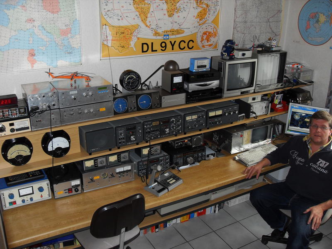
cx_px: 166
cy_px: 124
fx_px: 326
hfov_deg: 54.0
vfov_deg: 41.8
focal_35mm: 34
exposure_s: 1/45
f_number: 2.8
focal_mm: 6.3
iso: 100
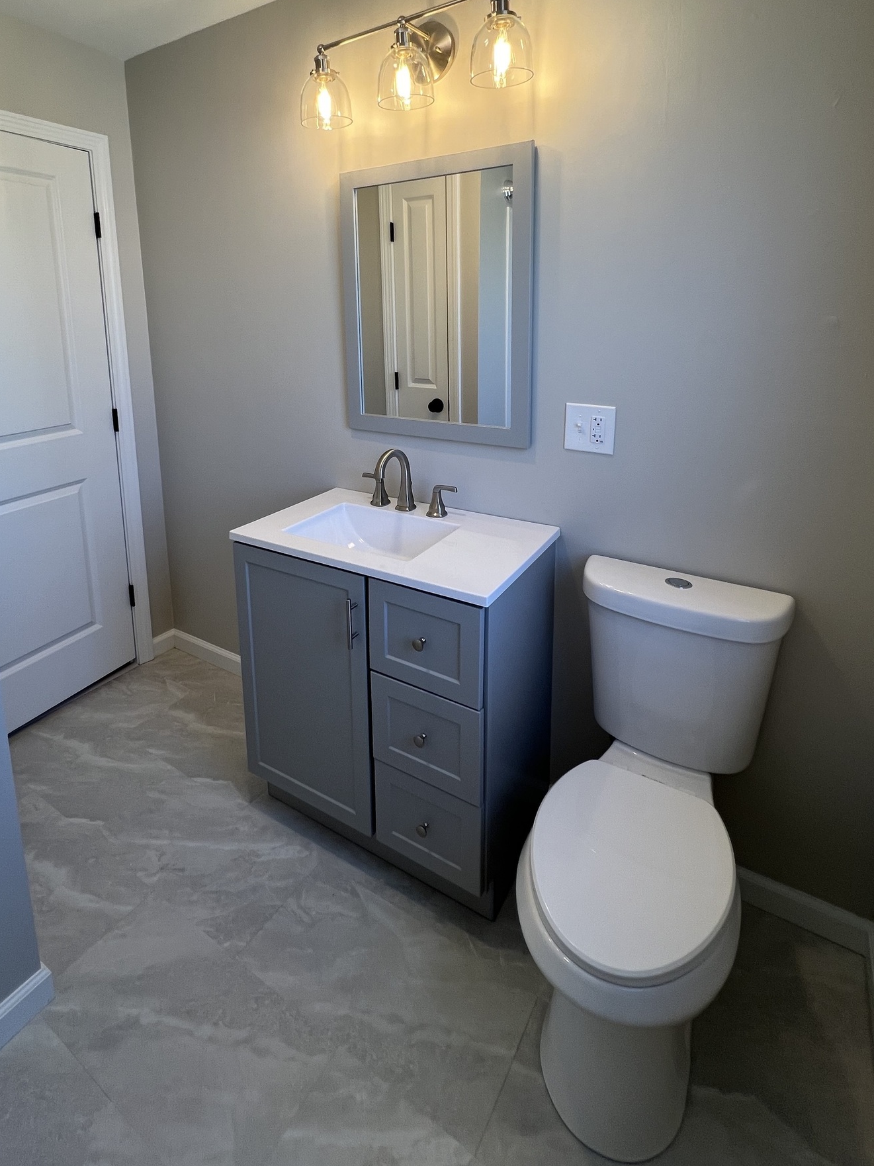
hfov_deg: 74.5
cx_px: 394
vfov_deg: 88.6
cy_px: 416
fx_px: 572
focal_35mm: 17
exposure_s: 1/120
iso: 50
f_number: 1.8
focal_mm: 1.57
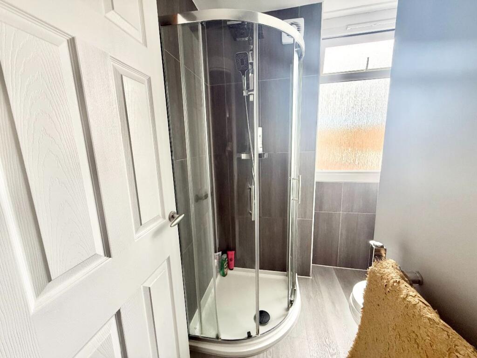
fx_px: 193
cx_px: 238
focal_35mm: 14
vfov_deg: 85.7
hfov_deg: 102.1
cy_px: 179
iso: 250
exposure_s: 1/99
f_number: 2.2
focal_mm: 2.22
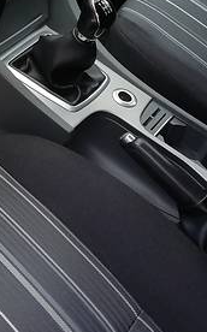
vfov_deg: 32.0
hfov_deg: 20.2
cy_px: 18
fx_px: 543
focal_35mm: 60
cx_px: -42
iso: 80
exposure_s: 1/100
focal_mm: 3.5
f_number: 2.2
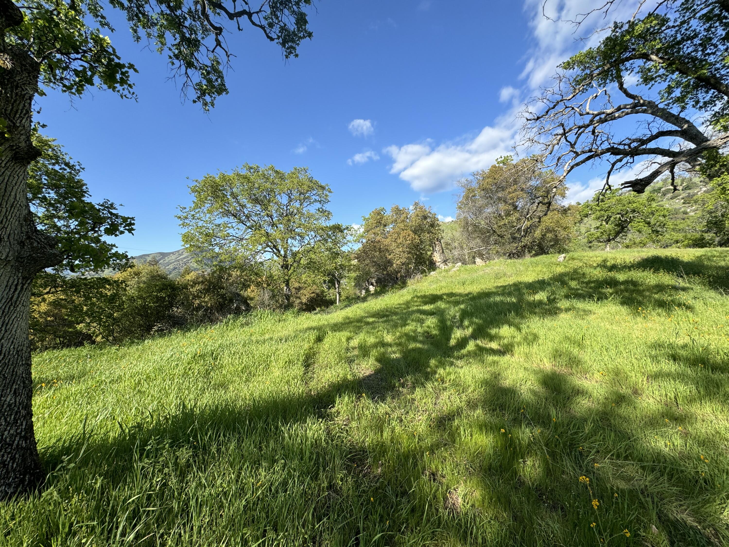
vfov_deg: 85.7
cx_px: 364
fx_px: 295
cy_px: 274
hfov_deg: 102.1
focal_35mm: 14
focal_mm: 2.22
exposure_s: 1/1126
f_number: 2.2
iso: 40
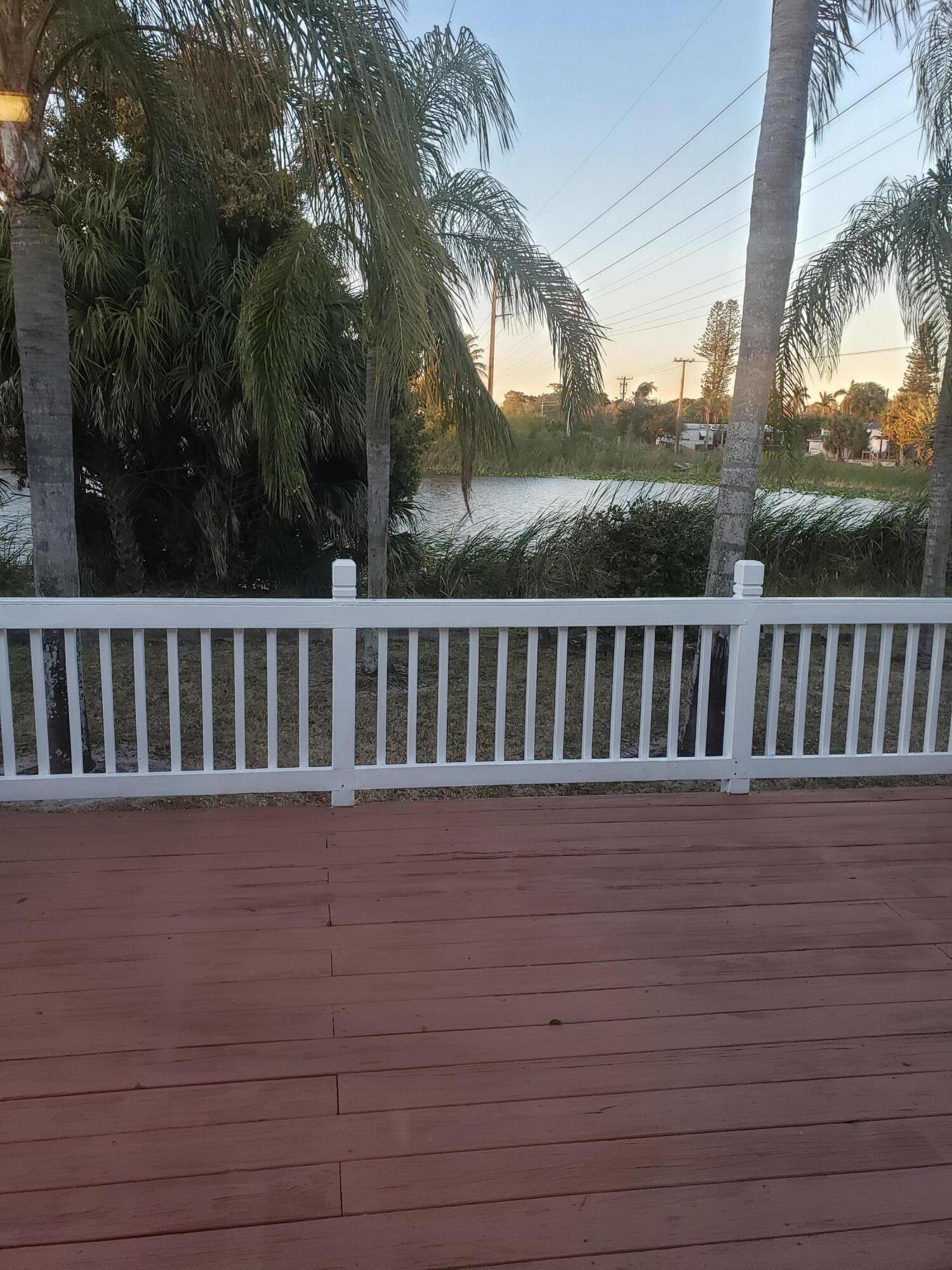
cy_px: 635
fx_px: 953
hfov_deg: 53.1
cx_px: 476
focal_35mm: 26
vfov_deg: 67.3
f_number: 2.4
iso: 100
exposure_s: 1/120
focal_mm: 4.3
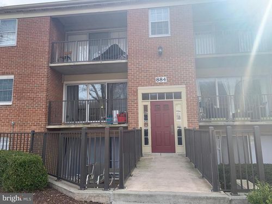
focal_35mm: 26
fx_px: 204
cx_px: 136
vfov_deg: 53.1
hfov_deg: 67.3
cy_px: 102
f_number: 1.8
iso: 25
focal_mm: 4.25
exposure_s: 1/623
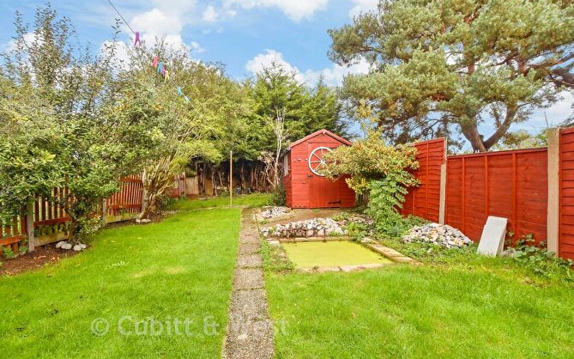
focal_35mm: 16
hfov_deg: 97.8
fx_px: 250
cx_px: 286
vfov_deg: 71.2
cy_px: 189
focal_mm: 10
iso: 320
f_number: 8
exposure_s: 1/125
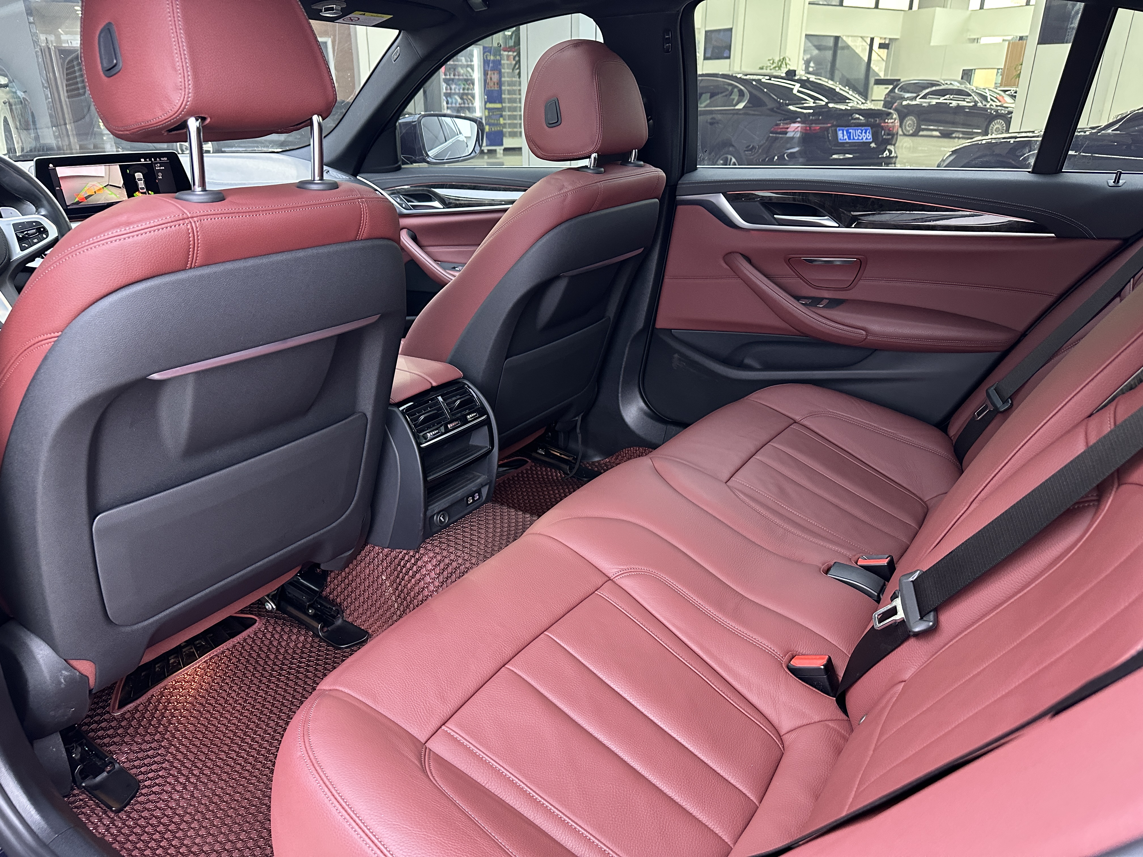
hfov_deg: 71.6
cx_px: 572
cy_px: 428
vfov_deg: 56.8
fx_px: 792
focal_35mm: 24
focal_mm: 6.86
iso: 400
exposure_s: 1/50
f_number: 1.78
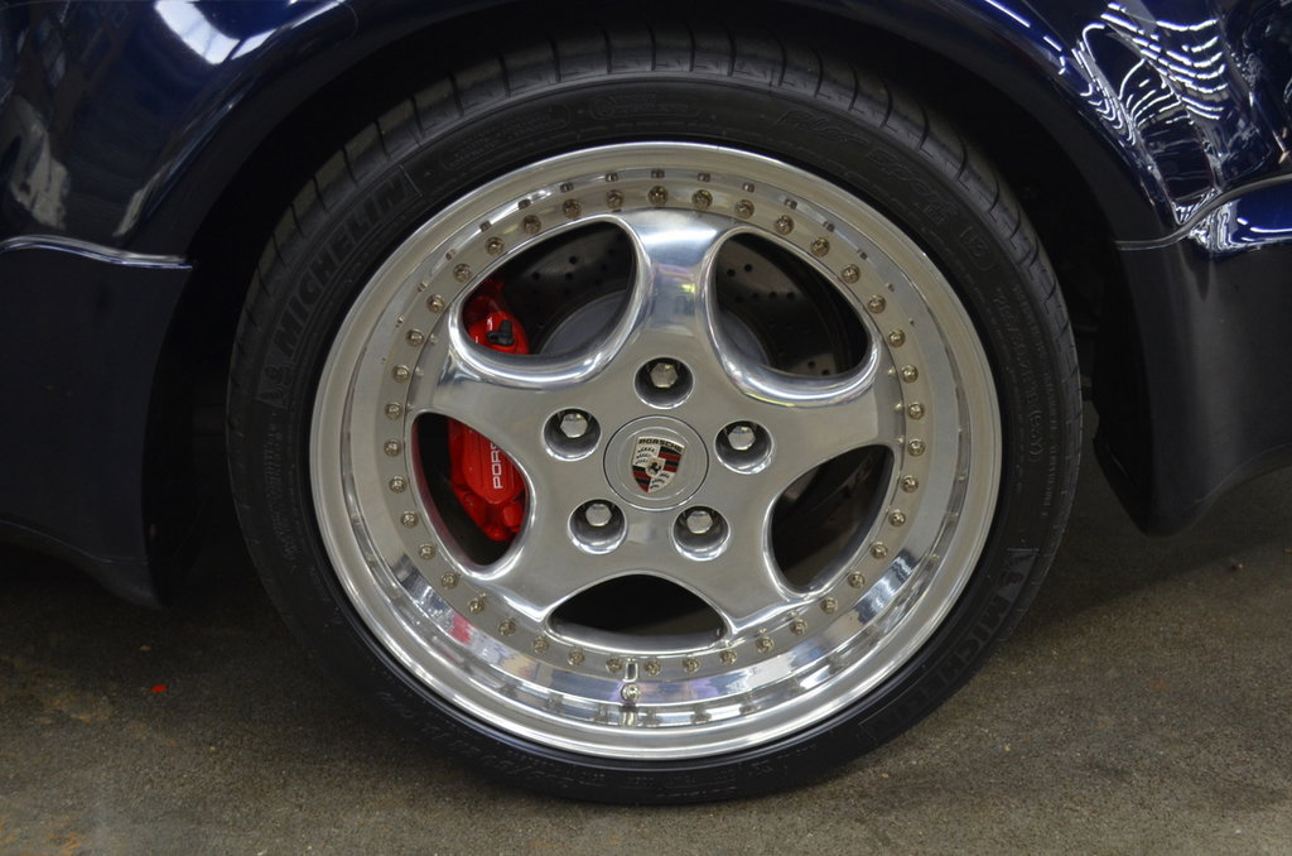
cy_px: 428
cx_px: 646
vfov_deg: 27.9
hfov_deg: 41.2
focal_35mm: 48
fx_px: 1719
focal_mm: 32
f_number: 4.8
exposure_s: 1/30
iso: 800
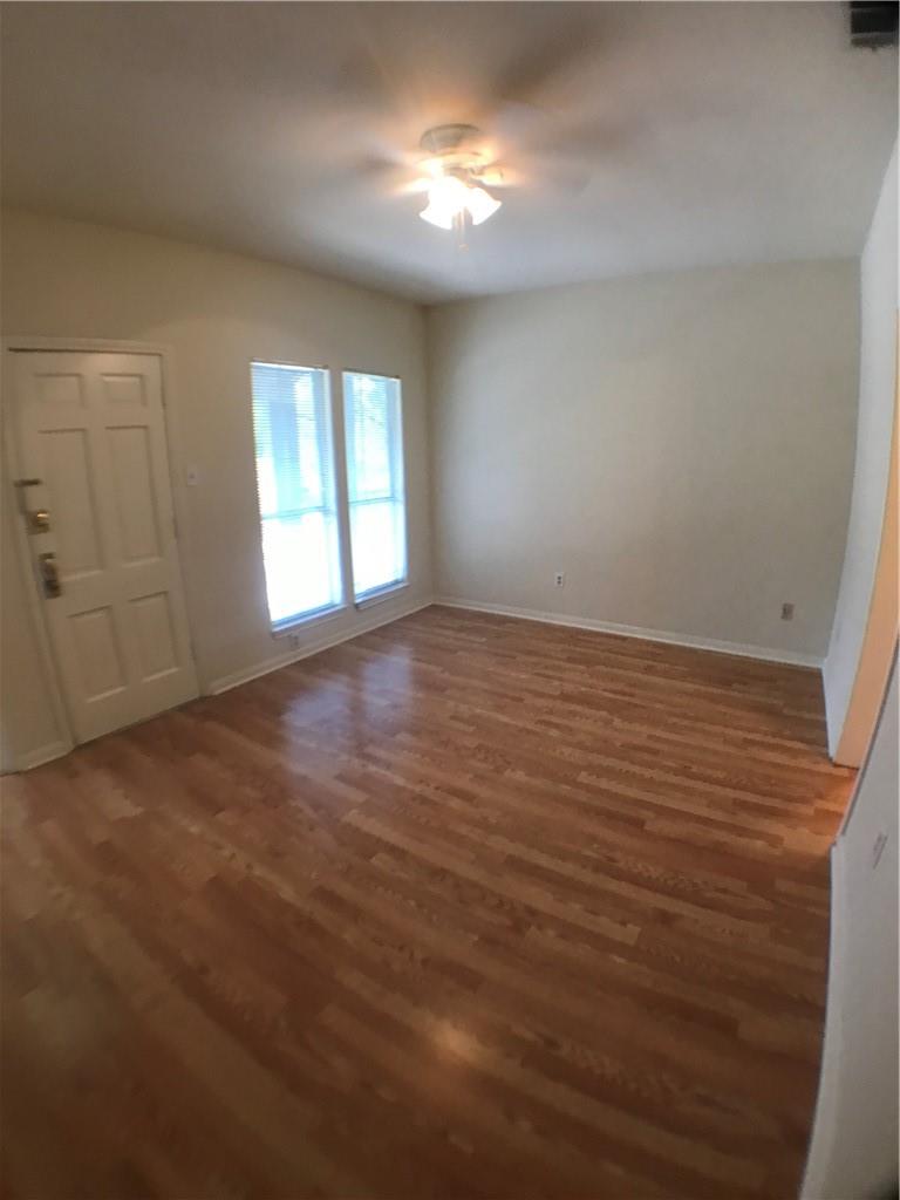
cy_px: 600
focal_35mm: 28
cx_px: 450
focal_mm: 3.99
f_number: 1.8
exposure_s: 1/15
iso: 40
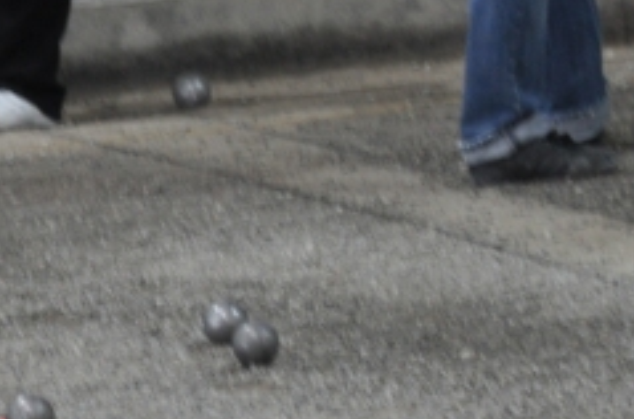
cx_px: 58
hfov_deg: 3.5
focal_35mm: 594
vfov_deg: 2.3
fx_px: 10431
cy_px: 333
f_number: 5.6
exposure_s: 1/50
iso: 800
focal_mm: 105
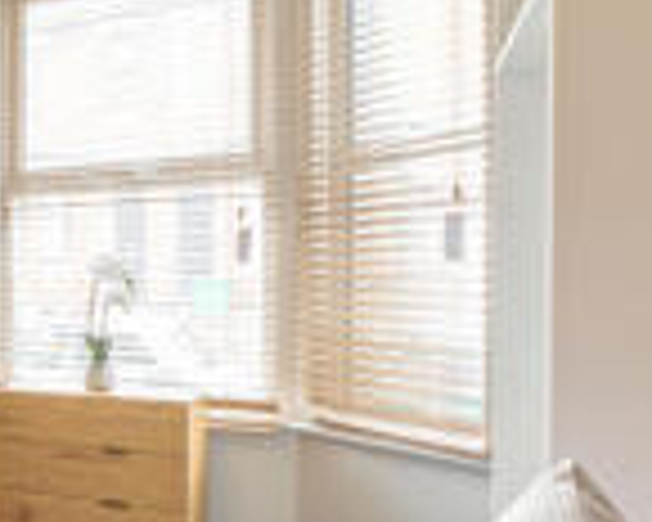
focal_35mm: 43
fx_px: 830
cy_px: 308
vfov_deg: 34.8
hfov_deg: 30.7
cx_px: -247
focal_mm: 14
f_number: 5
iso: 100
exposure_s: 1/30
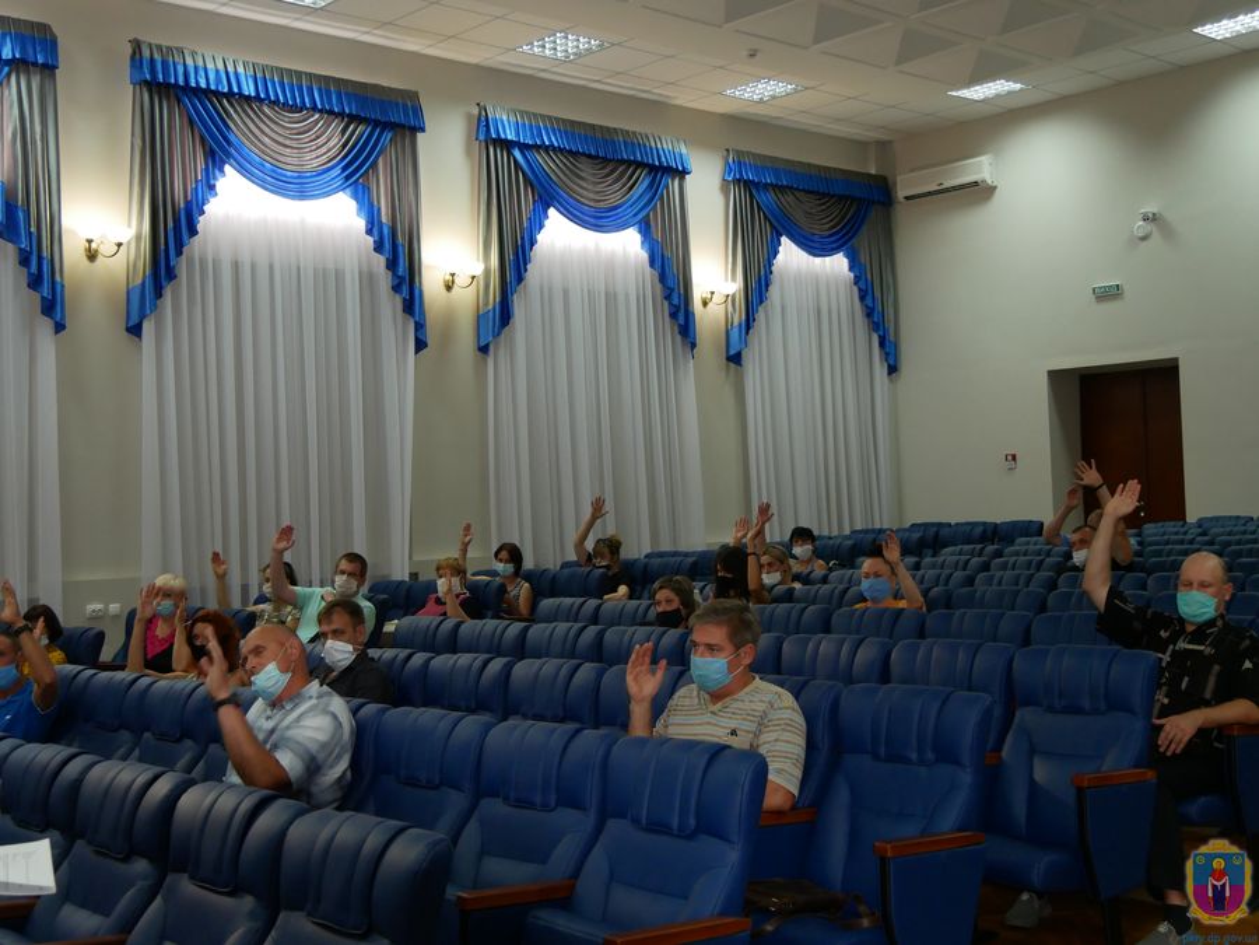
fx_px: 1528
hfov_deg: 44.8
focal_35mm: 42
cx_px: 630
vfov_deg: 34.3
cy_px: 472
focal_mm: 21
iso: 1250
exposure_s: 1/60
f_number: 4
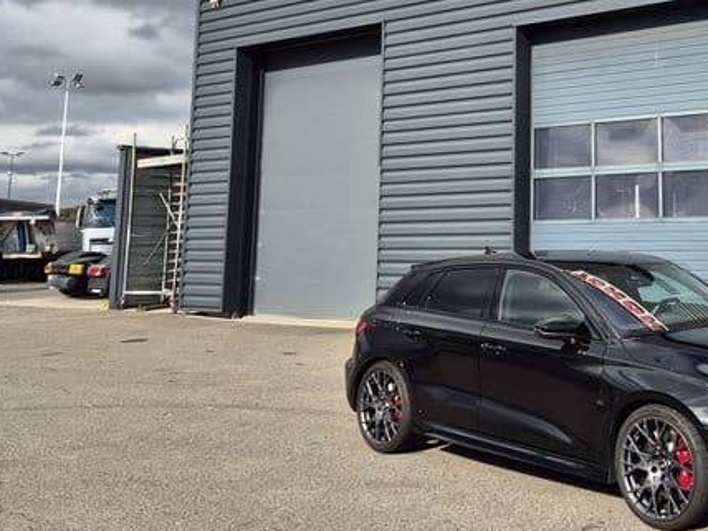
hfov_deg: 40.2
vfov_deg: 32.9
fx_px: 879
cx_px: 653
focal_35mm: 43
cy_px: 126
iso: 25
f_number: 1.8
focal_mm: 5.4
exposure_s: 1/2272
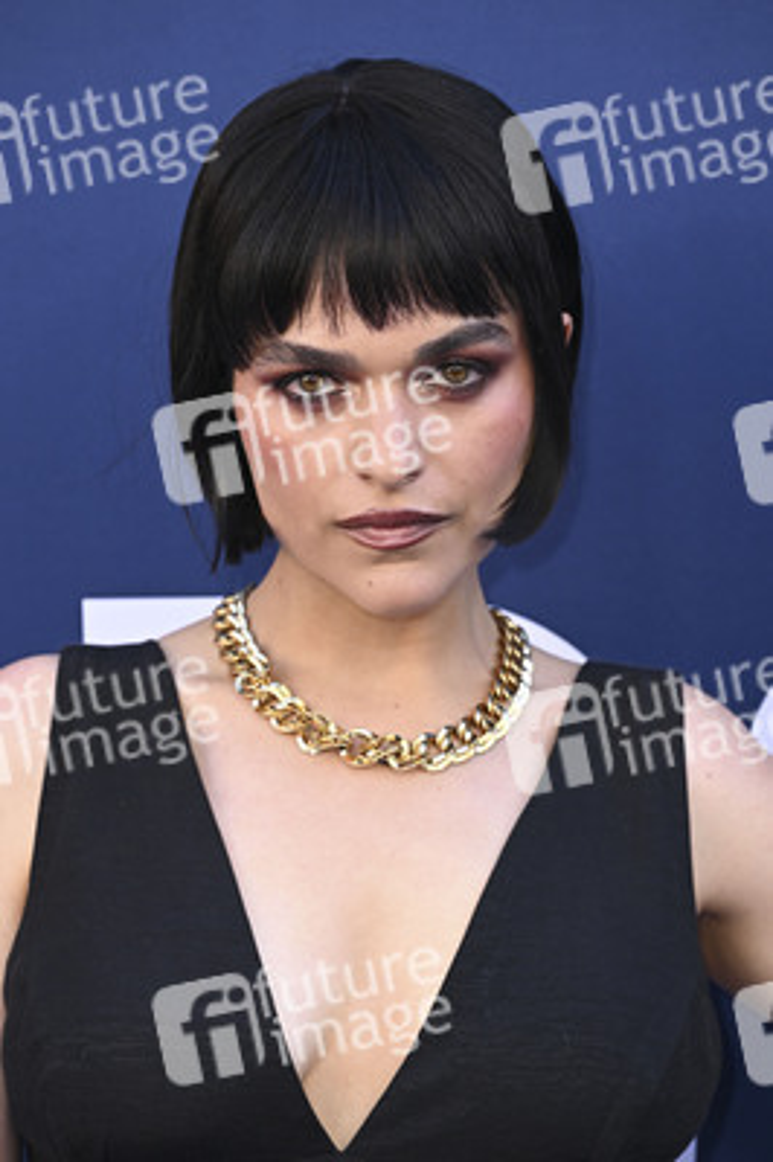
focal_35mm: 120
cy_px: 581
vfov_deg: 17.1
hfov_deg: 11.4
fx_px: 3871
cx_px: 386
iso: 400
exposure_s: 1/200
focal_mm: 120
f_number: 5.6
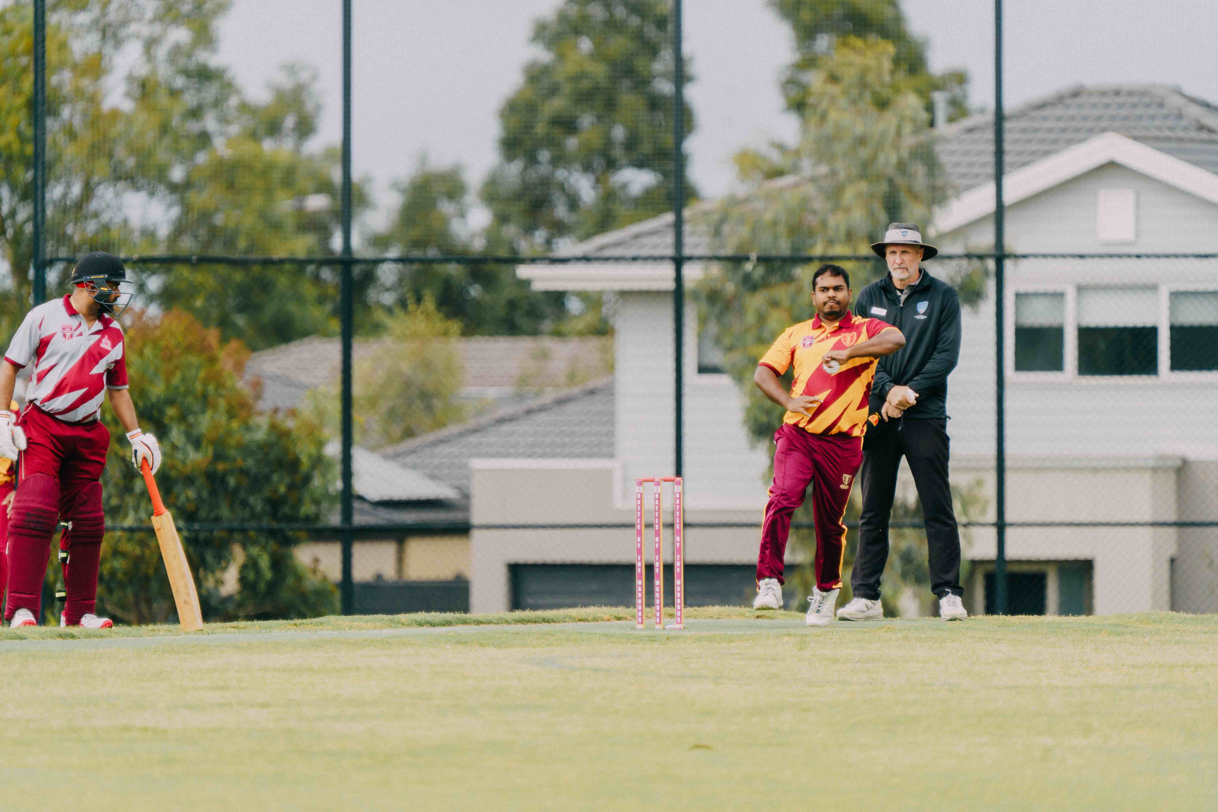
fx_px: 20298
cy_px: 406
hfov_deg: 3.4
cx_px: 609
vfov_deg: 2.3
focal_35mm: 600
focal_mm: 600
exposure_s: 1/1000
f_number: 6.3
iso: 500
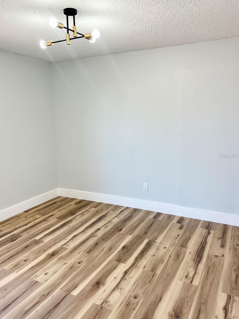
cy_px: 156
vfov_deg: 63.4
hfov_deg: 49.7
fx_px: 258
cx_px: 111
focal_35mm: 28
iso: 50
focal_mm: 5.7
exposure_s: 1/120
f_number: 1.5
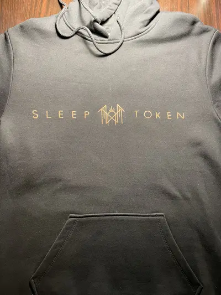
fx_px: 221
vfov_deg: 67.3
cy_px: 148
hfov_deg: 53.1
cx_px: 110
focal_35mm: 26
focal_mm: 4.2
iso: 320
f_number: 1.6
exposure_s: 1/50
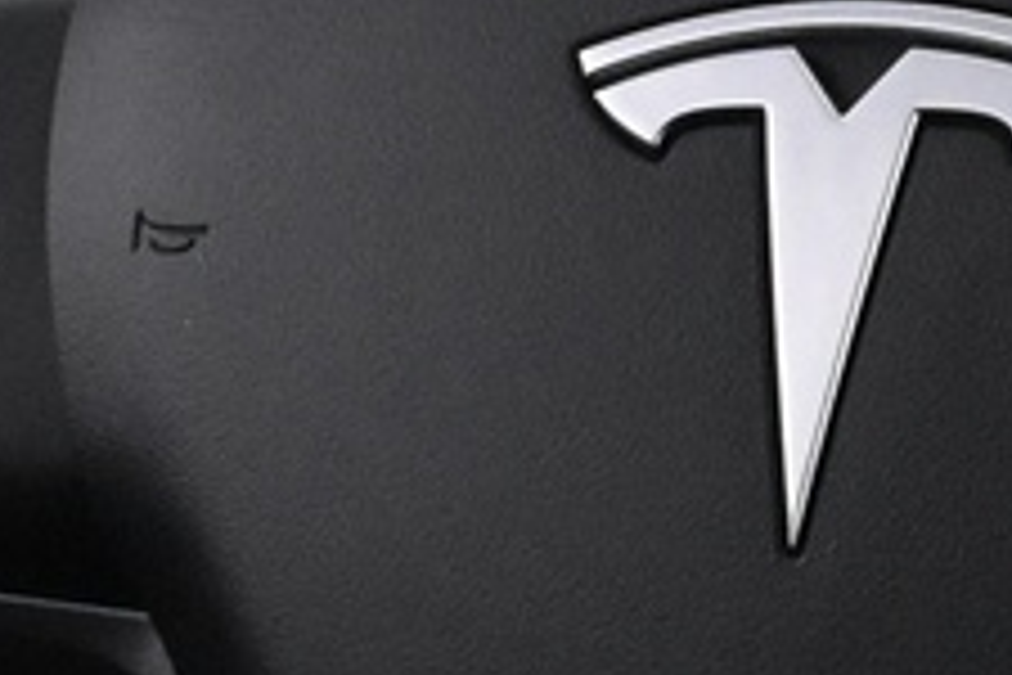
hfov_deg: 6.6
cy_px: 338
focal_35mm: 313
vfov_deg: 4.4
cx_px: 810
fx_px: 8787
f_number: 4.2
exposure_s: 1/50
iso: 3200
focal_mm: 29
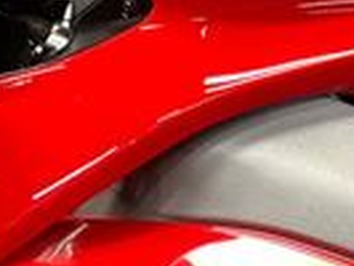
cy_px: 575
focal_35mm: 125
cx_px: 732
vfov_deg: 10.6
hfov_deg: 13.3
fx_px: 1279
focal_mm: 5.1
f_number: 1.6
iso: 500
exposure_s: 1/50
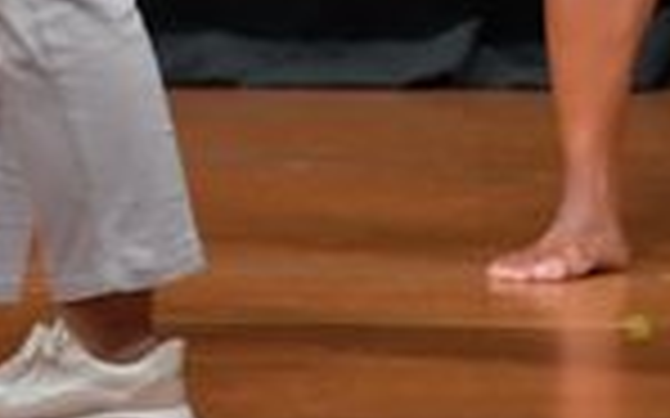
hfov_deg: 1.6
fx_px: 23199
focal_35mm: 1271
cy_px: -436
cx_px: -960
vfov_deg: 1.0
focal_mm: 160
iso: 5000
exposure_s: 1/400
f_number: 5.6
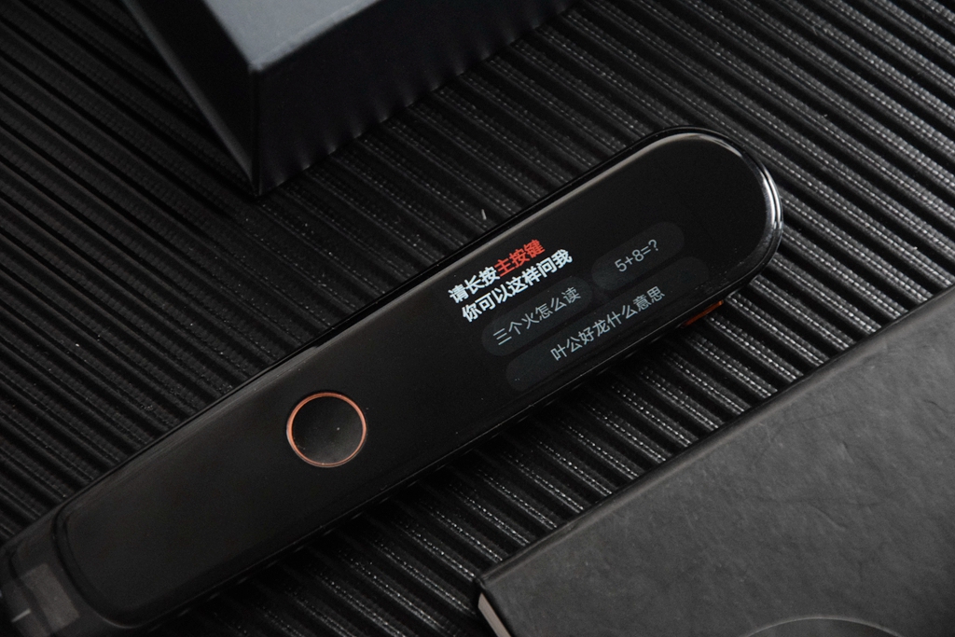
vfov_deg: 8.7
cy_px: 318
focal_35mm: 158
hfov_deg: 13.0
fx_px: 4178
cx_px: 478
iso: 3600
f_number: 5.6
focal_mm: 105
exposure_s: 1/125
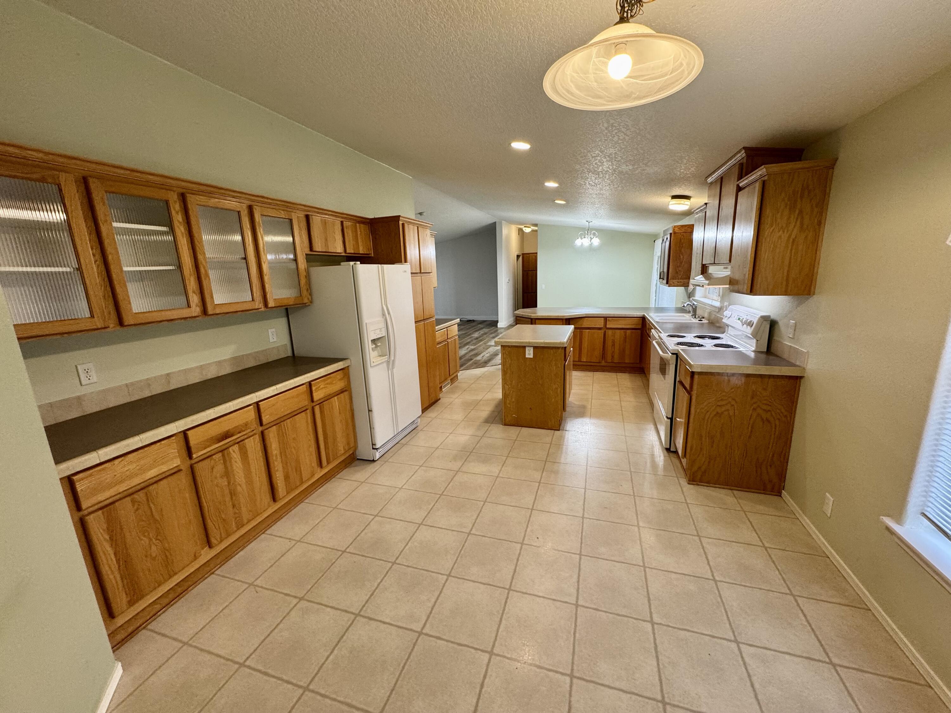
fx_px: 385
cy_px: 356
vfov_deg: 85.7
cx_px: 476
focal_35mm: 14
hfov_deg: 102.1
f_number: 2.2
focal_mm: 2.22
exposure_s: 1/60
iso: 160
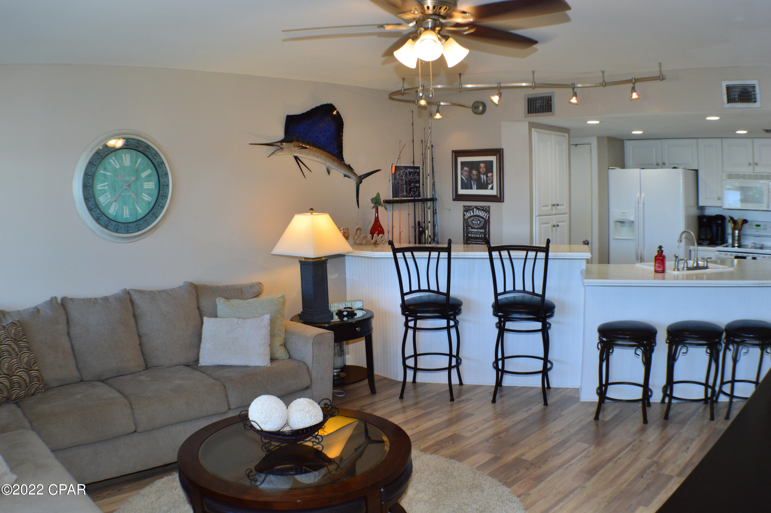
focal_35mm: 39
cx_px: 386
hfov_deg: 49.6
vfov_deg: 34.1
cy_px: 256
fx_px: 834
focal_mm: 26
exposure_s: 1/50
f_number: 8
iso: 400
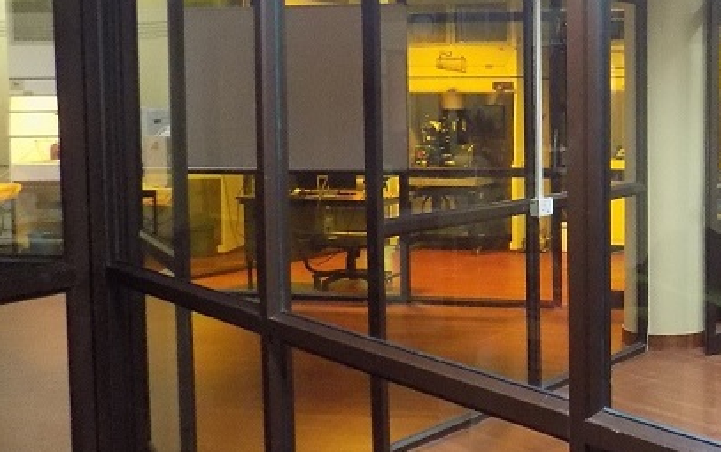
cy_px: 169
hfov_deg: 34.1
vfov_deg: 24.0
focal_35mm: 54
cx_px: 723
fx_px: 1062
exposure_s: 1/13
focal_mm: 4
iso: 400
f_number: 3.1
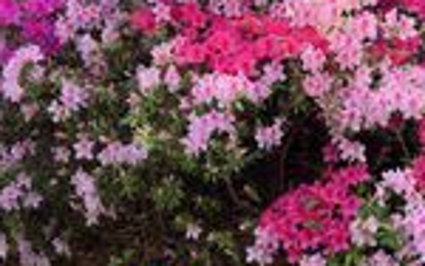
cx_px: 408
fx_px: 985
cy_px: 13
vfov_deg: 15.2
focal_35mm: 85
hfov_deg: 23.5
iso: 80
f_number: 1.78
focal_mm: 6.86
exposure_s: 1/490
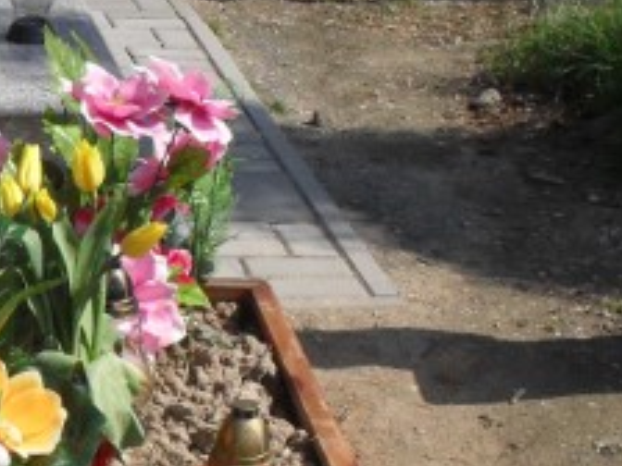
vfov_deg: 14.7
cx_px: -72
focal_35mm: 100
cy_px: 405
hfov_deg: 18.8
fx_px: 1797
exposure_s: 1/500
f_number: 8.4
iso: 200
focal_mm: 6.3
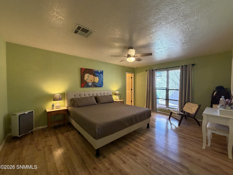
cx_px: 116
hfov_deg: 102.1
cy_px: 88
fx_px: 94
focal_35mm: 14
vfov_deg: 85.7
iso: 400
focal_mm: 2.22
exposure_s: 1/60
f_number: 2.2
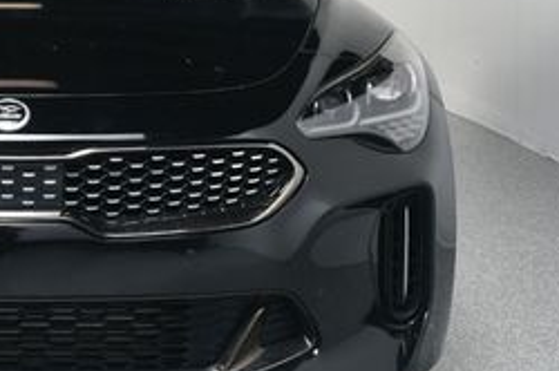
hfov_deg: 19.8
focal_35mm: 100
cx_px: 0
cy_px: 85
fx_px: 1551
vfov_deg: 13.6
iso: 100
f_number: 9
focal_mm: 26
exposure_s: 1/160
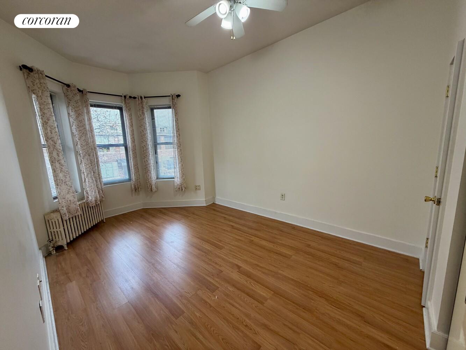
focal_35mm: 14
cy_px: 175
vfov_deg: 85.7
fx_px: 188
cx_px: 233
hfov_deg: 102.1
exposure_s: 1/121
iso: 160
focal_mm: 2.22
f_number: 2.2
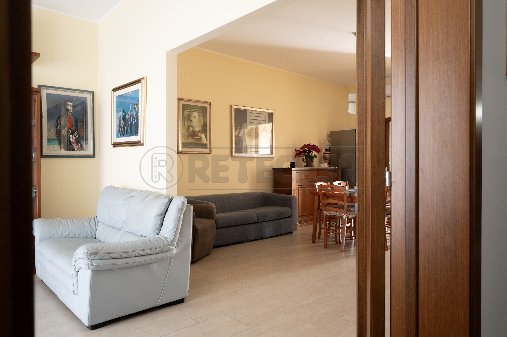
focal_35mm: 24
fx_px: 338
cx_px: 254
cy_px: 168
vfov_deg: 53.1
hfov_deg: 73.8
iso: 500
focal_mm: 24
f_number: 8
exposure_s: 1/4
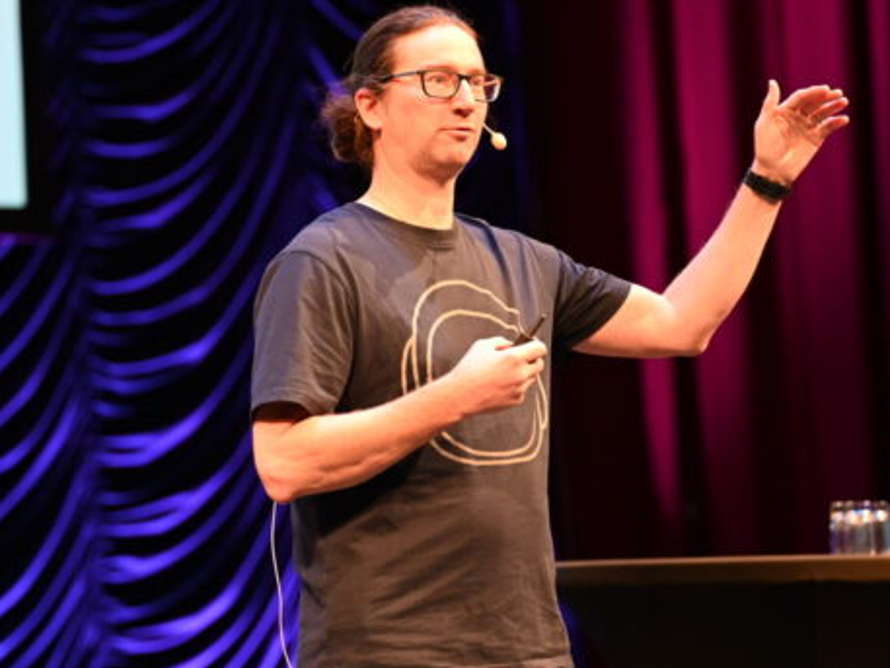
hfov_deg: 10.7
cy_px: 249
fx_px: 4758
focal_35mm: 185
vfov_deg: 8.0
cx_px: 448
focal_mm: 110
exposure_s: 1/125
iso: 1800
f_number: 2.8
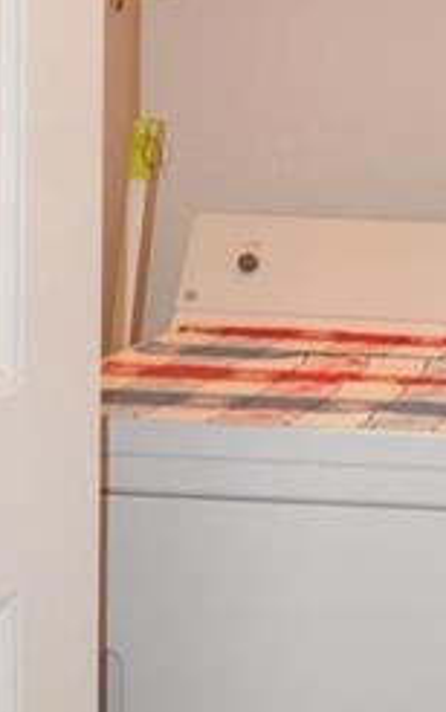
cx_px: 689
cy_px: 226
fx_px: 1476
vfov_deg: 26.9
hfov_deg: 15.7
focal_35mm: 76
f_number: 3
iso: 200
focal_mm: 4
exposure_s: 1/30
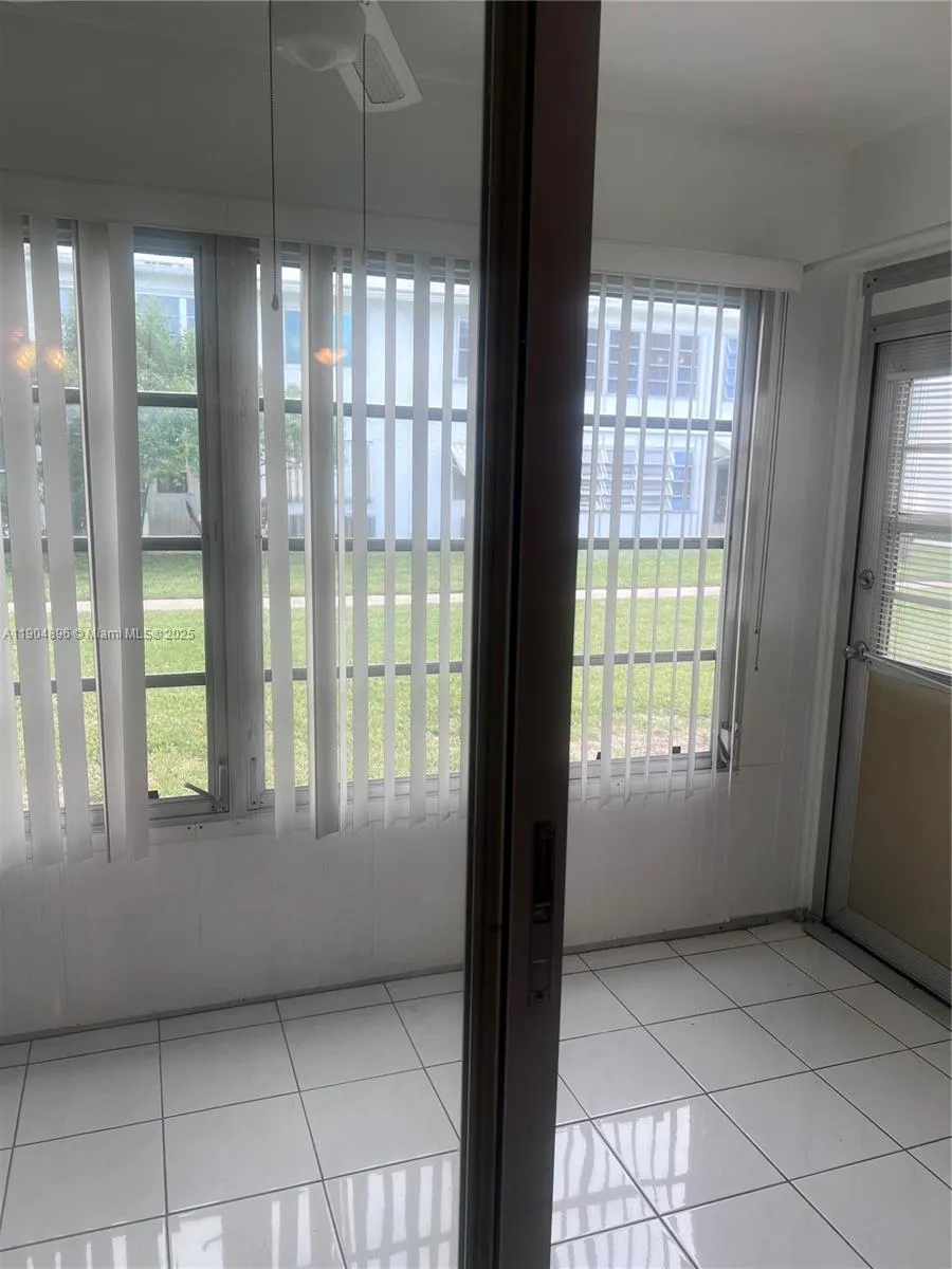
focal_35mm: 26
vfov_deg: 67.3
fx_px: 953
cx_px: 476
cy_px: 634
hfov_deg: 53.1
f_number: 1.5
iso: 40
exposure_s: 1/120
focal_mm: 5.7
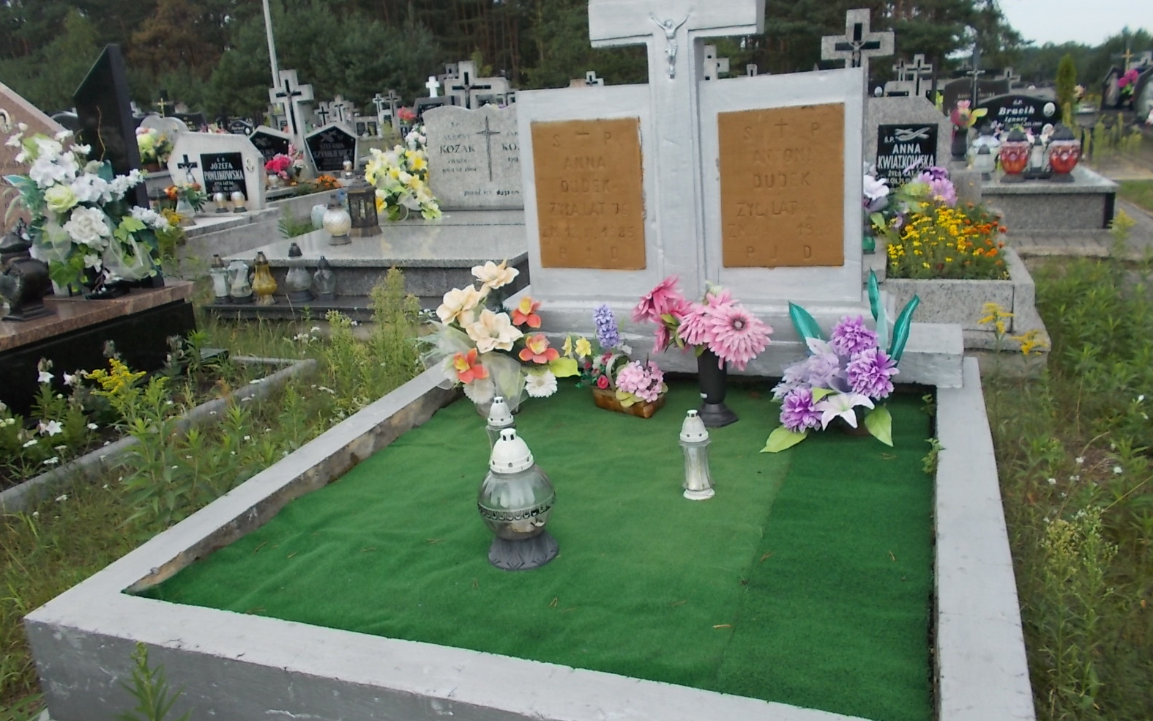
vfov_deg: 44.5
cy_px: 330
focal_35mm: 28
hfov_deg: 66.5
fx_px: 880
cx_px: 578
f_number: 3.2
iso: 80
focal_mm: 4.6
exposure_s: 1/400
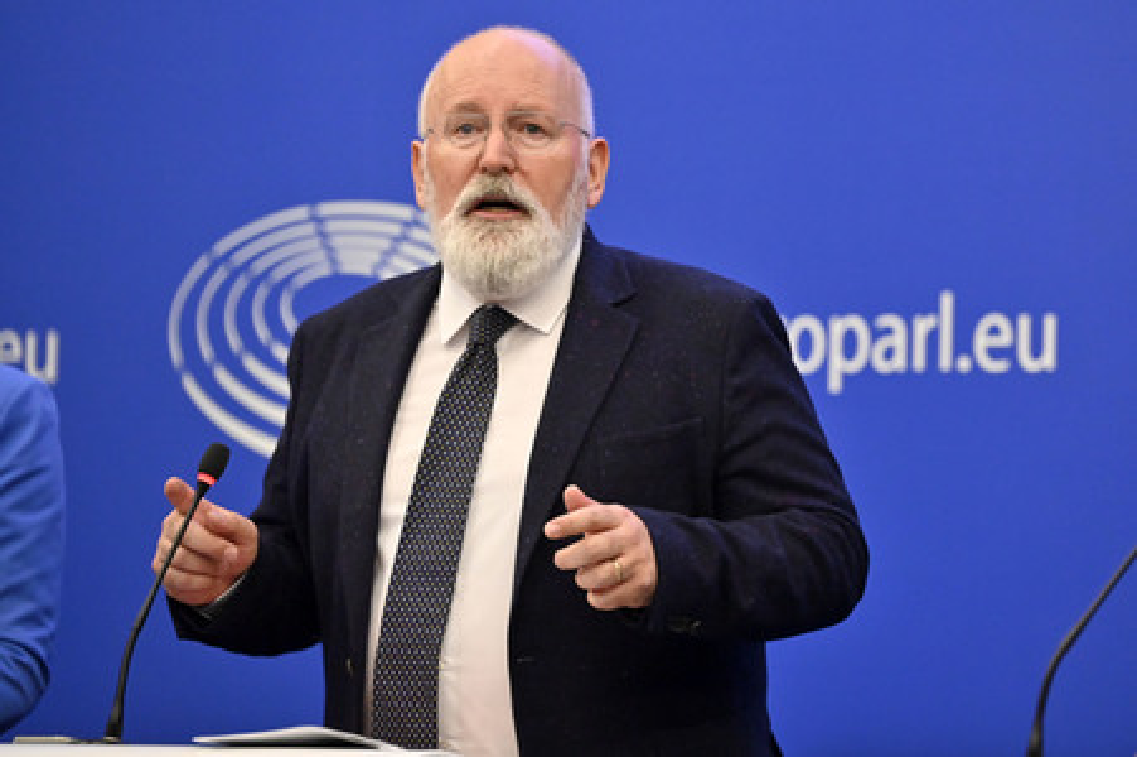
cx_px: 568
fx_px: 4734
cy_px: 378
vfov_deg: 9.1
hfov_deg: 13.7
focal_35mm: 150
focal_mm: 150
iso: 3200
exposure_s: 1/800
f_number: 2.8
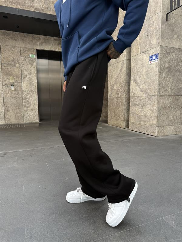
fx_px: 168
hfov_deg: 56.8
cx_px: 91
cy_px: 121
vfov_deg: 71.6
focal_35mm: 24
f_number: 1.78
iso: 64
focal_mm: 6.76
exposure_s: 1/121
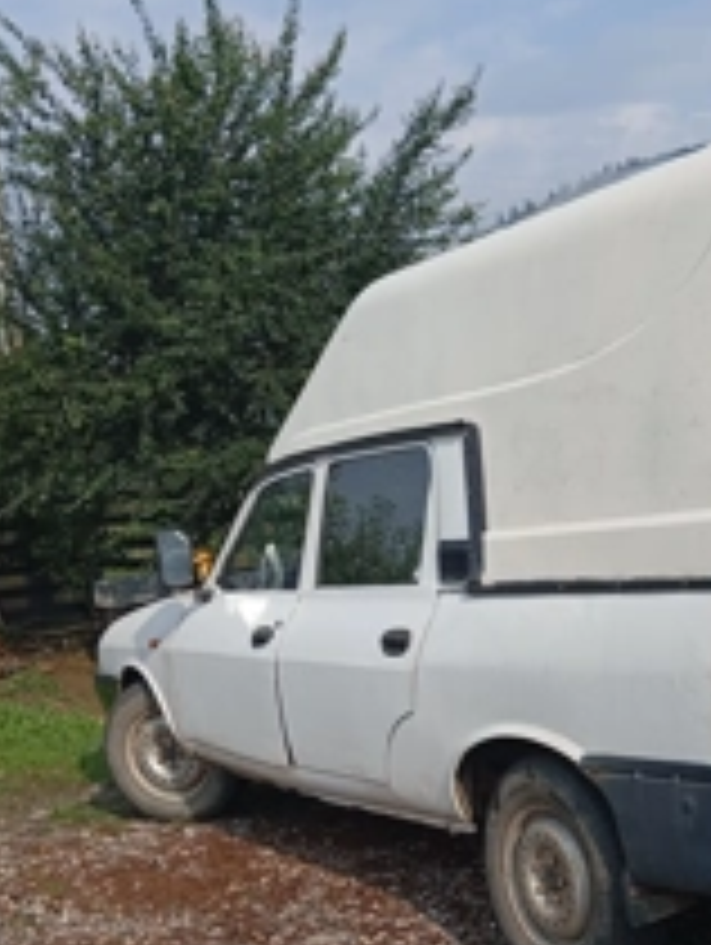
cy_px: 616
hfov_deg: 26.9
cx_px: 590
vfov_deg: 35.8
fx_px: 1449
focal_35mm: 53
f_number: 1.8
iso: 110
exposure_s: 1/888
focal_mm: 4.22
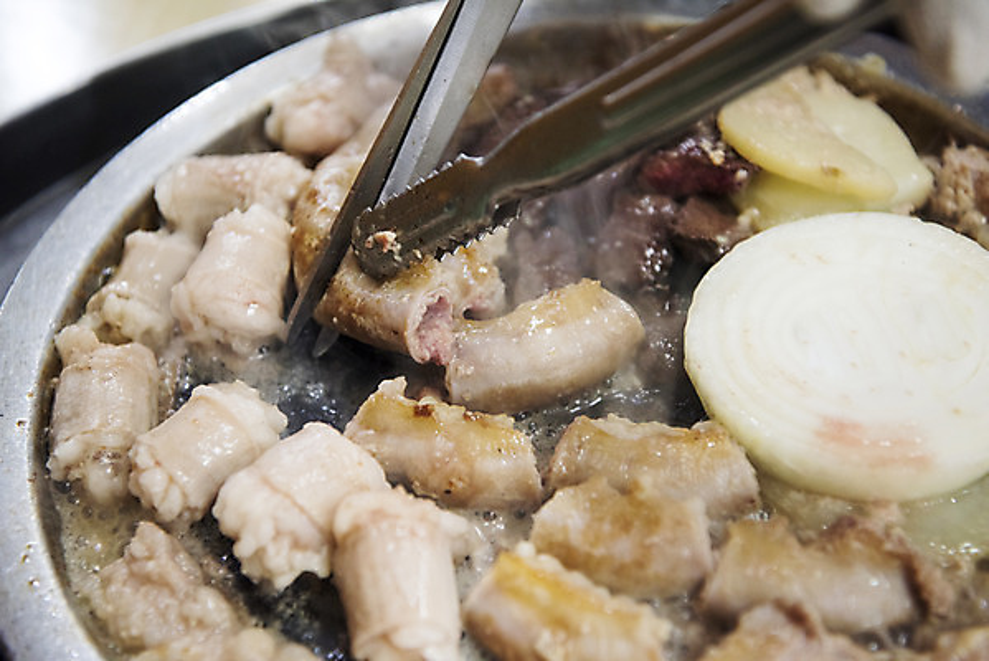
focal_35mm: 62
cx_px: 494
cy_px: 330
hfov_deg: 32.4
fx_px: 1704
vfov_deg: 21.9
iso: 1600
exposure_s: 1/125
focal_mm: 62
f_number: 4
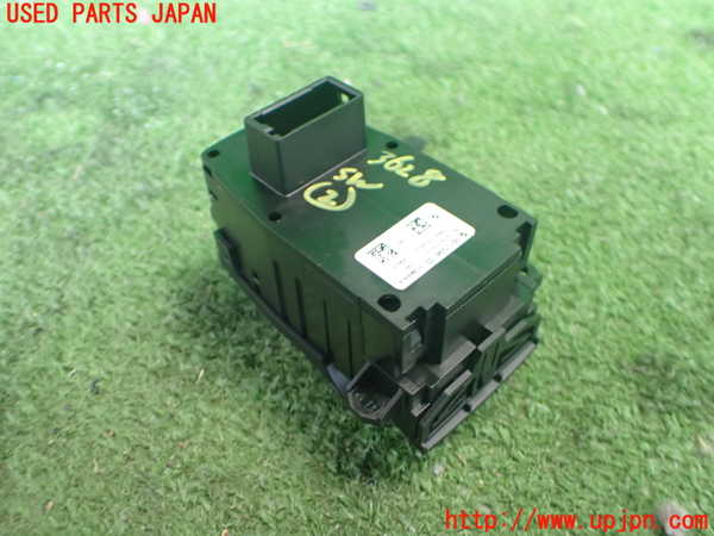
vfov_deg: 46.8
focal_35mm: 30
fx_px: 619
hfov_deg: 60.0
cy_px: 268
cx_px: 357
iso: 800
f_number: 2.3
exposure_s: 1/40
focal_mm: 5.4
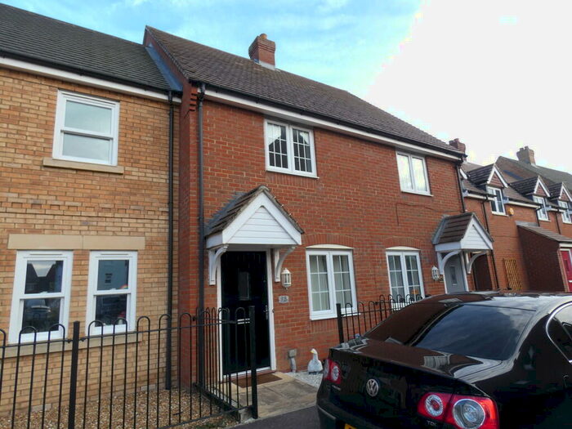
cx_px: 286
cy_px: 214
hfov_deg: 81.7
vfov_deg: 66.0
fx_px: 330
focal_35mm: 20
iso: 80
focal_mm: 3.6
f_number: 2.8
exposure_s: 1/125
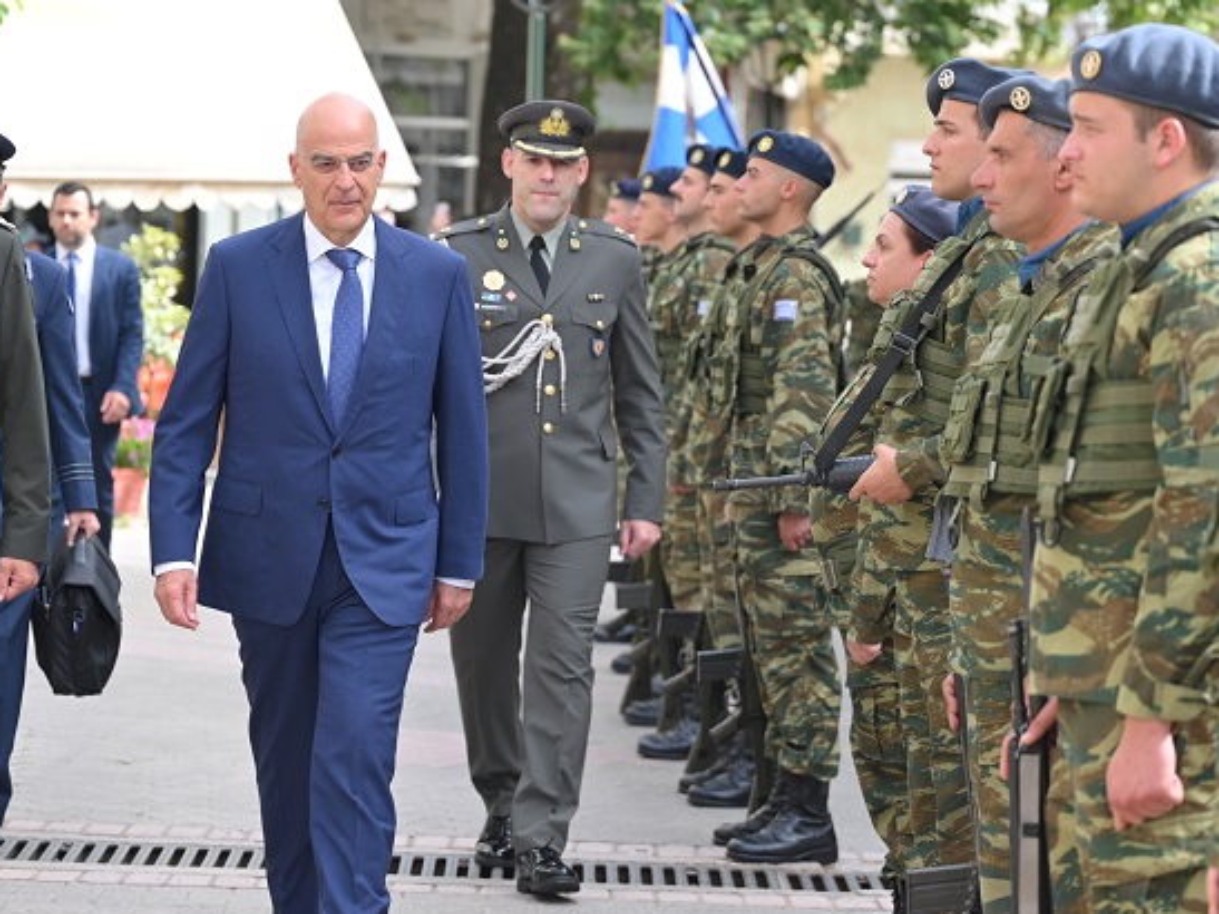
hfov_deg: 16.0
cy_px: 402
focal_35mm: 123
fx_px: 4330
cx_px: 484
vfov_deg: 12.0
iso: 400
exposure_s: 1/1600
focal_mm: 70
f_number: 2.8
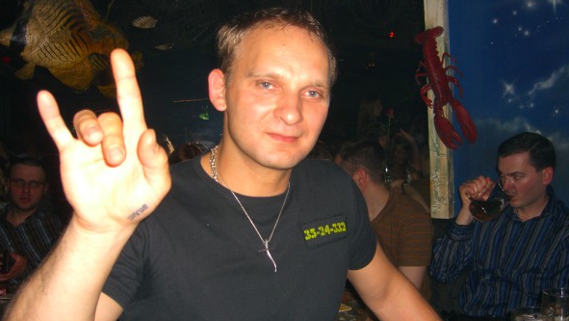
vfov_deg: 28.4
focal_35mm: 42
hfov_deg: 48.3
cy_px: 176
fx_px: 634
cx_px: 284
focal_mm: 7.9
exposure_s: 1/60
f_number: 2.8
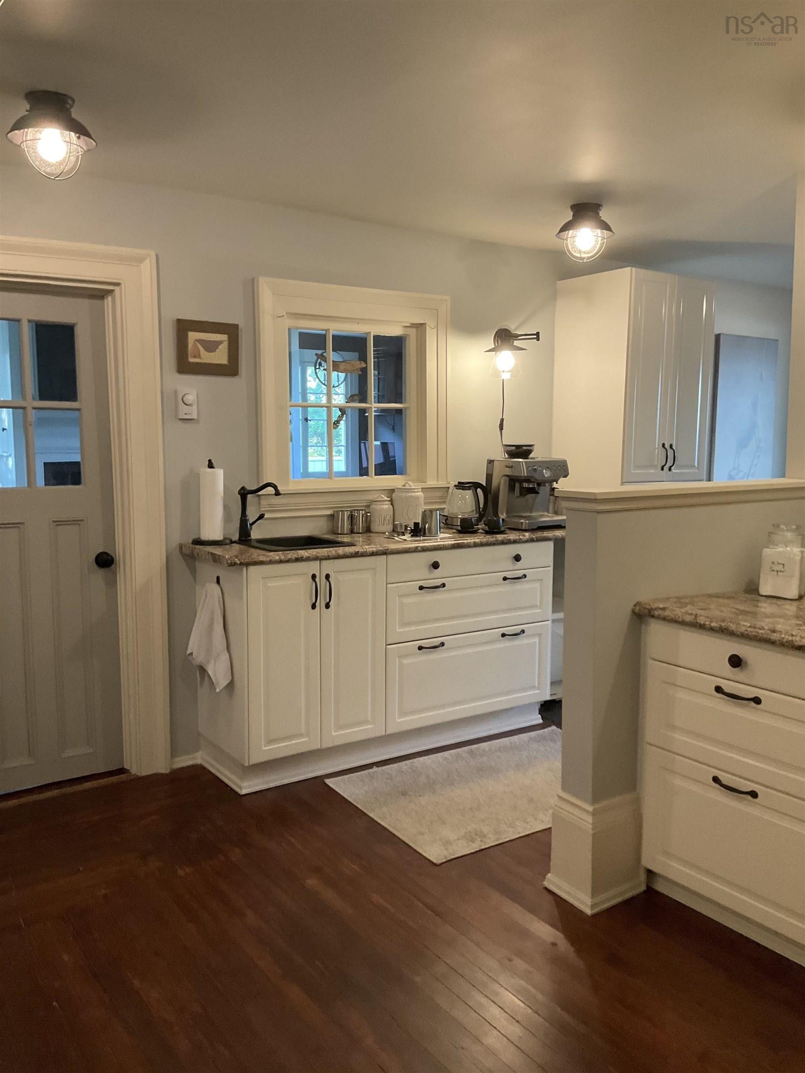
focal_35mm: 29
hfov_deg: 48.2
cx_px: 402
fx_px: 899
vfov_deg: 61.7
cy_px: 536
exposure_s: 1/60
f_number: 1.8
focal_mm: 3
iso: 200
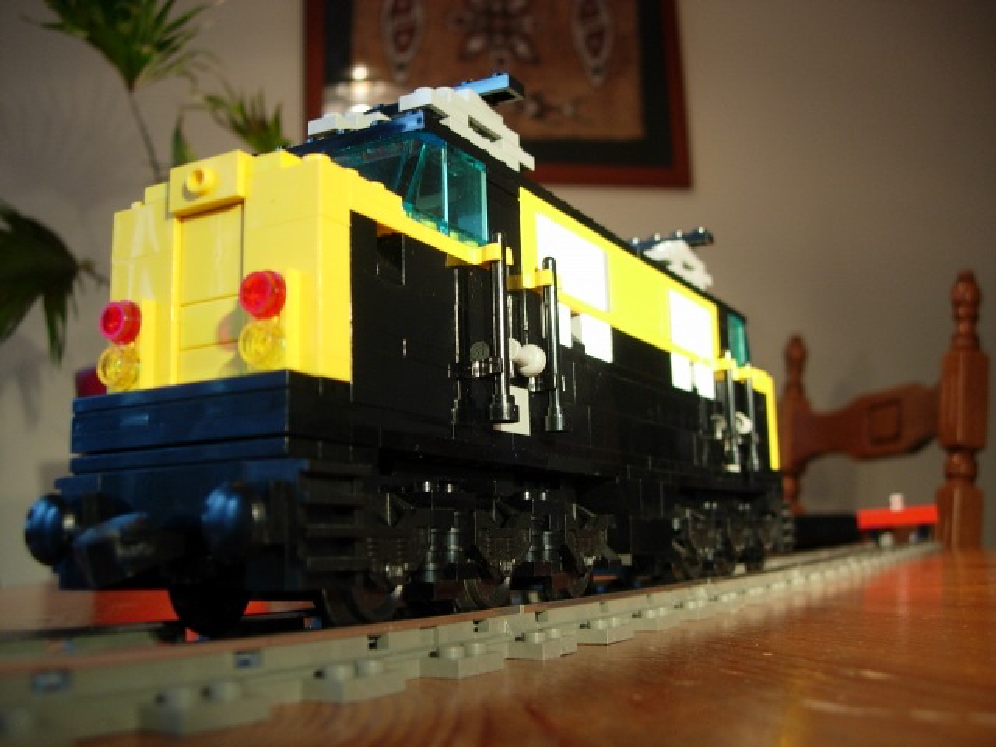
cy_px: 374
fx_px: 1093
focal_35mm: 38
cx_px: 498
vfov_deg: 37.7
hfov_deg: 49.0
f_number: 2.8
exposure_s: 1/9.7
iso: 64
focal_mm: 7.8
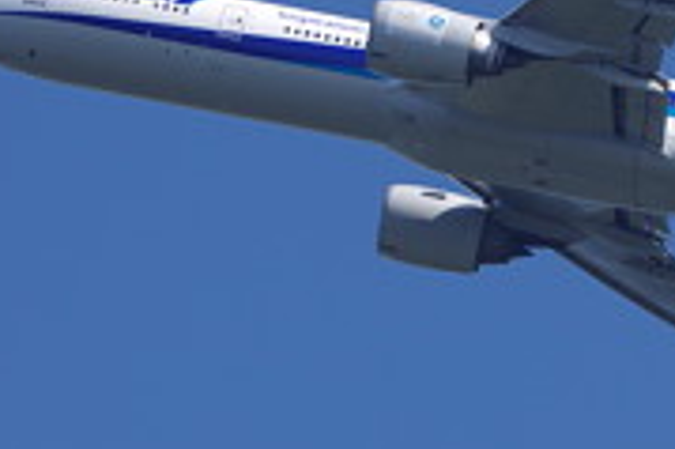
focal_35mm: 642
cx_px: 618
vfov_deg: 2.1
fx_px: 12026
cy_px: 191
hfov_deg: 3.2
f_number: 8
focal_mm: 170
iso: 125
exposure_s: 1/320
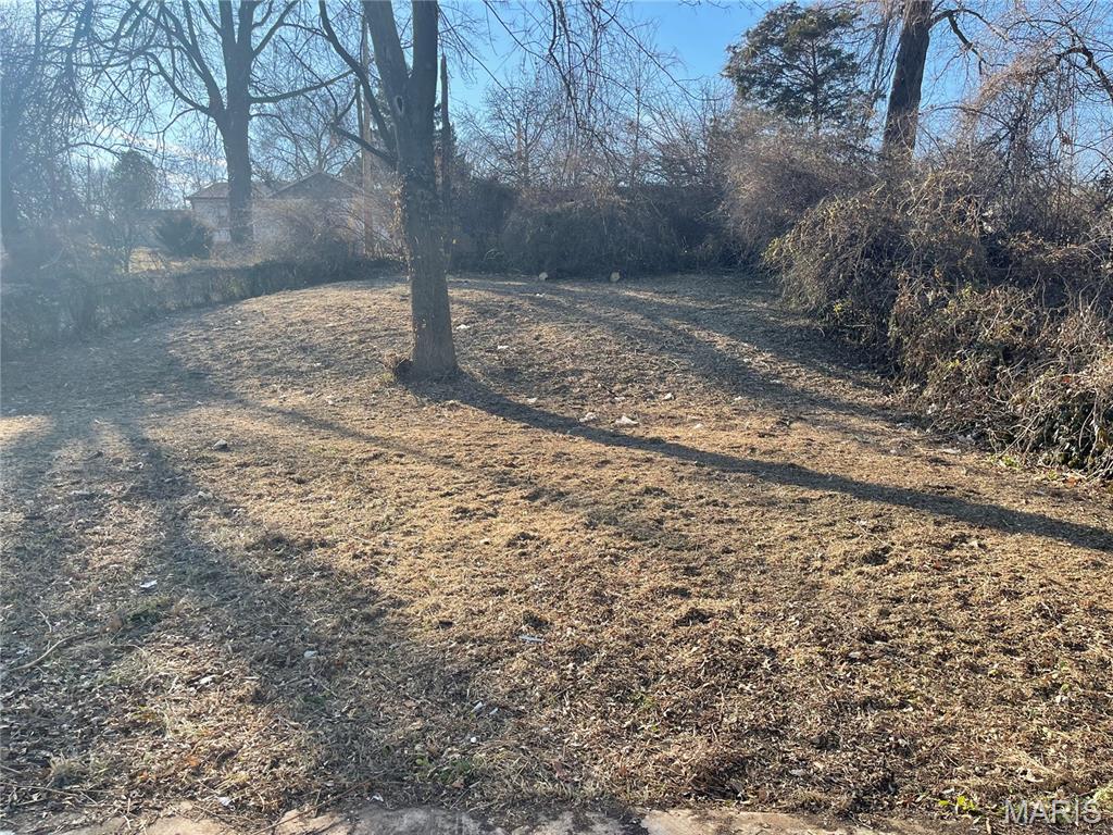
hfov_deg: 69.4
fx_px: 804
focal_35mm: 25
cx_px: 556
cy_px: 418
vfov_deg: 54.9
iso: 32
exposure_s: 1/994
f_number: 1.6
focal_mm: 5.1
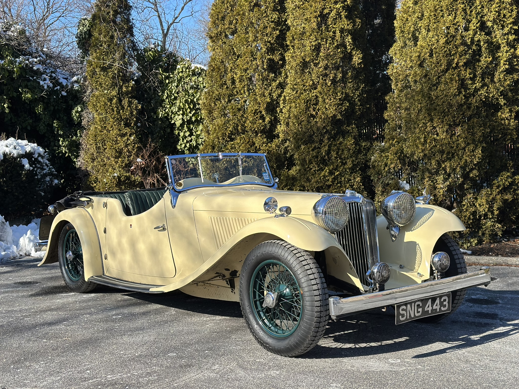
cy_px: 194
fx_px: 720
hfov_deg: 39.7
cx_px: 260
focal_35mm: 48
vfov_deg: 30.3
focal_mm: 6.86
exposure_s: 1/3472
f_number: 1.78
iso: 100
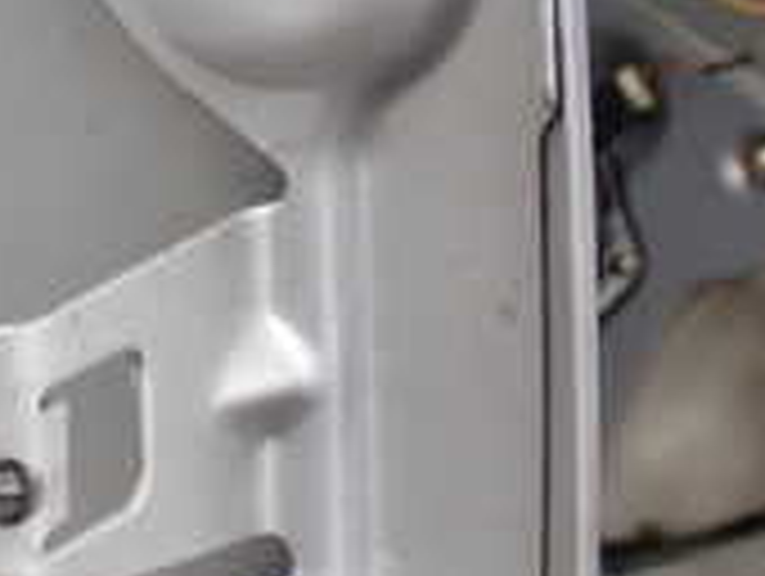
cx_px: -364
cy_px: 320
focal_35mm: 134
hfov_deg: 13.8
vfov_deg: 11.1
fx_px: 2966
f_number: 3.5
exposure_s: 1/125
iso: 100
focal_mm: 6.83
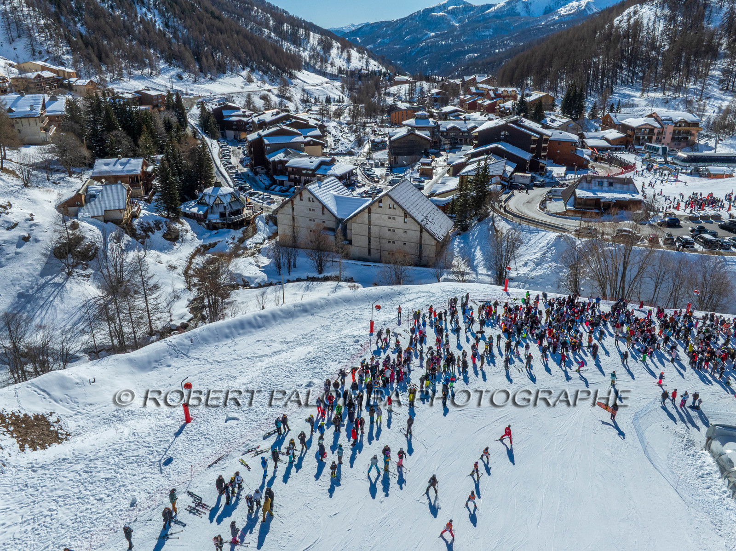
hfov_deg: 71.6
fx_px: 510
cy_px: 276
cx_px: 368
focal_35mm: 24
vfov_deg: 56.8
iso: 200
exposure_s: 1/800
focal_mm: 12.3
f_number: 11
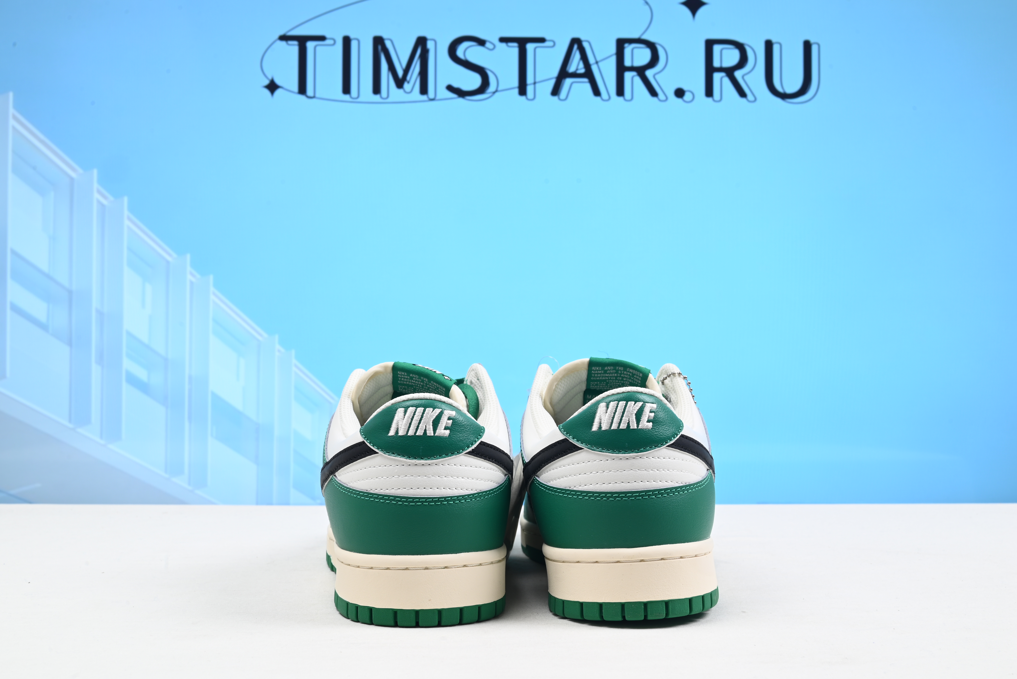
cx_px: 508
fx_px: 1159
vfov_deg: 32.7
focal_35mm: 41
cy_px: 340
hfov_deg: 47.4
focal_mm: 41
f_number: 16
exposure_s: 1/2
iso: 100
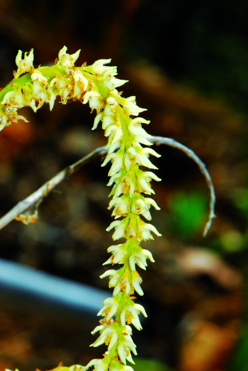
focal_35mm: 158
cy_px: 186
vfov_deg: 13.0
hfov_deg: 8.7
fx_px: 1623
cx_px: 124
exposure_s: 1/100
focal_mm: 105
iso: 250
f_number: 22
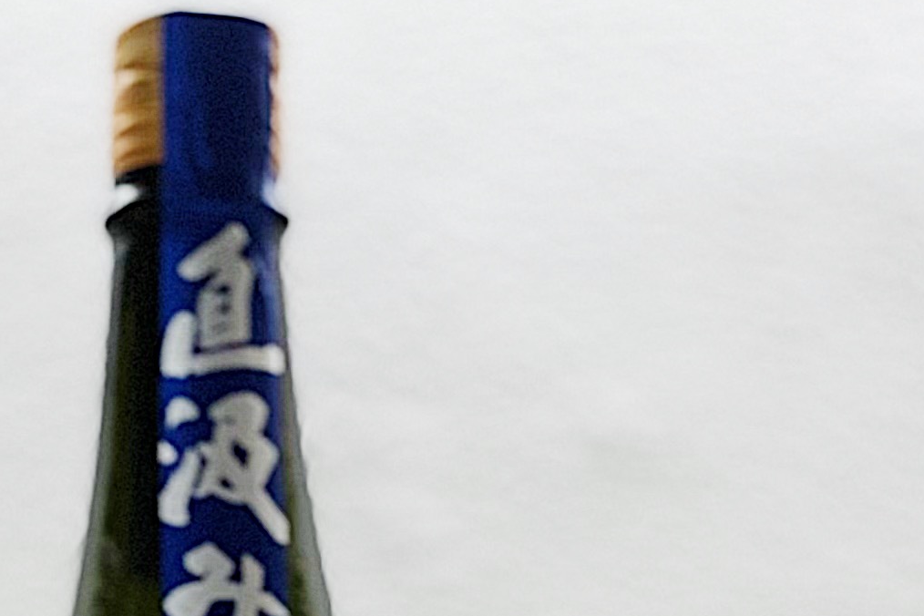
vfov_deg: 6.2
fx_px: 5518
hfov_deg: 9.5
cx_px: -59
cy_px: 1278
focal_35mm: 215
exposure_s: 1/100
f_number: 2
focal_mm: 6
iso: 64
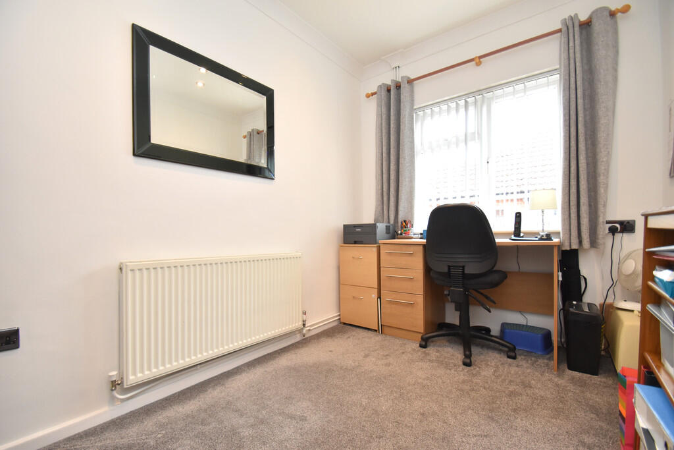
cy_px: 225
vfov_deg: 77.3
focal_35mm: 15
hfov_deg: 100.4
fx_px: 281
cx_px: 337
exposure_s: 1/160
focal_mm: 10
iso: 800
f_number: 4.5
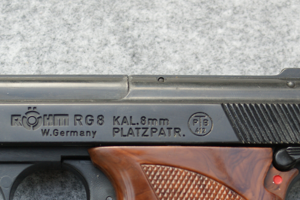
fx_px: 875
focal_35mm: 105
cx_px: 133
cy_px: 209
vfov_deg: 12.8
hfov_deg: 19.5
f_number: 4
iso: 100
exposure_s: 1/50
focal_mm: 30
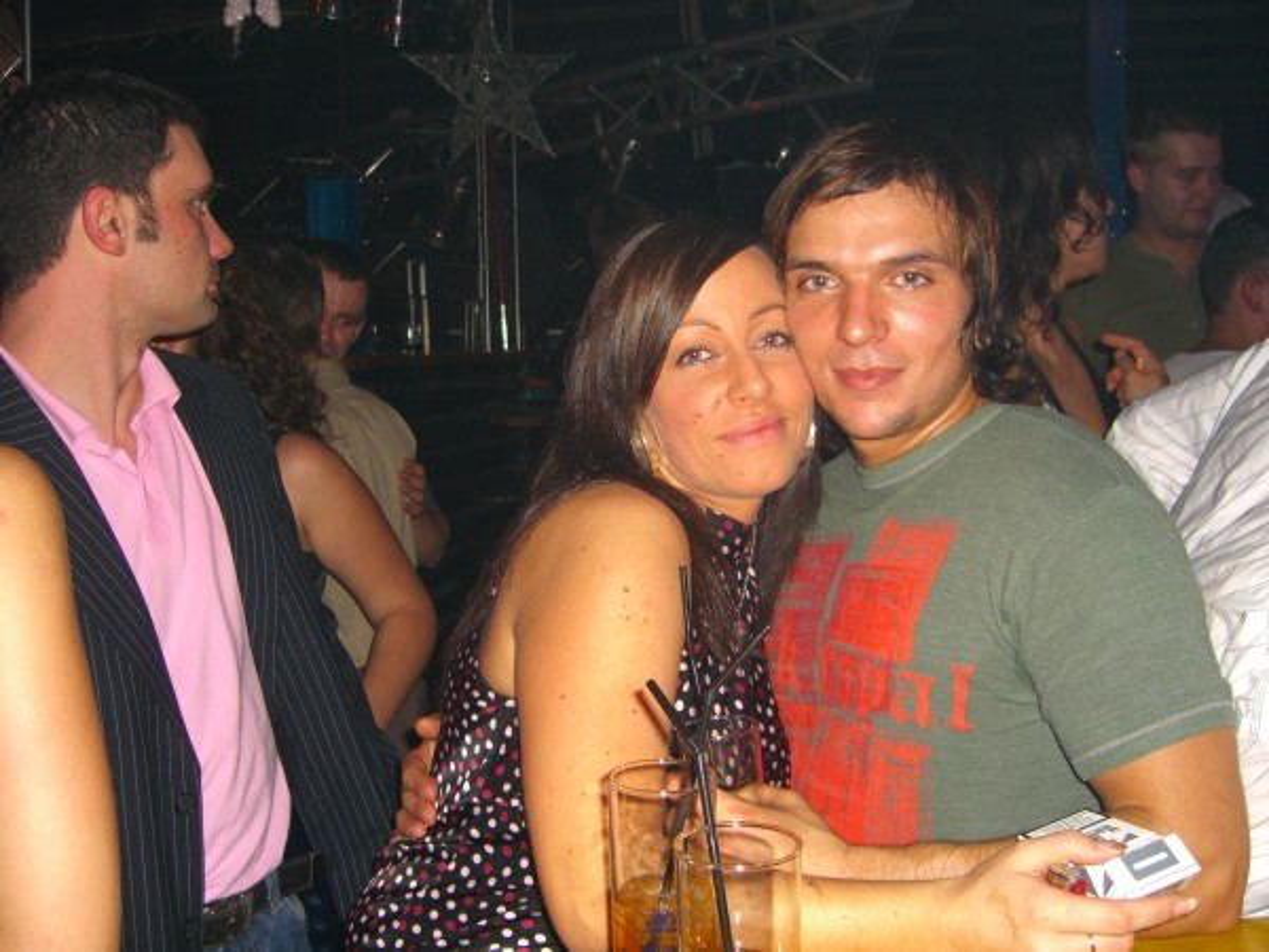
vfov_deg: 37.7
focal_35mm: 38
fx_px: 1393
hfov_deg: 49.0
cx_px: 634
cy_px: 476
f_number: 2.8
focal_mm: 7.9
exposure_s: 1/60
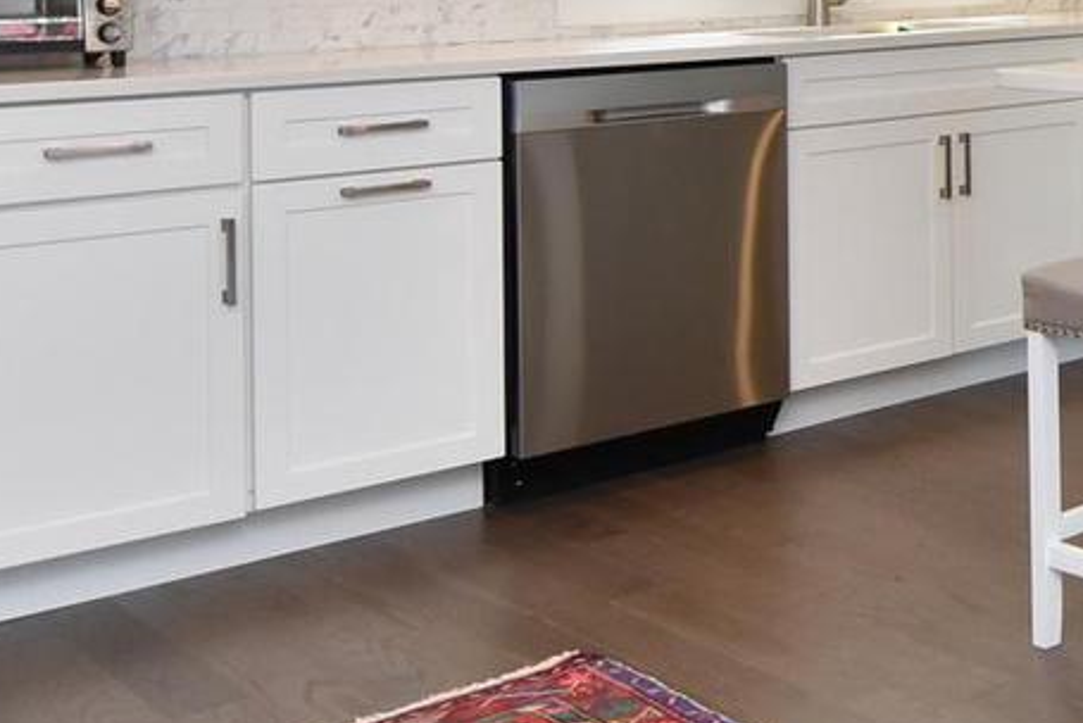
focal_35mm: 57
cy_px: -78
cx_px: 1371
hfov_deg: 29.1
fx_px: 1716
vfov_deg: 22.4
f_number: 8
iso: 800
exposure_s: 1/50
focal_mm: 12
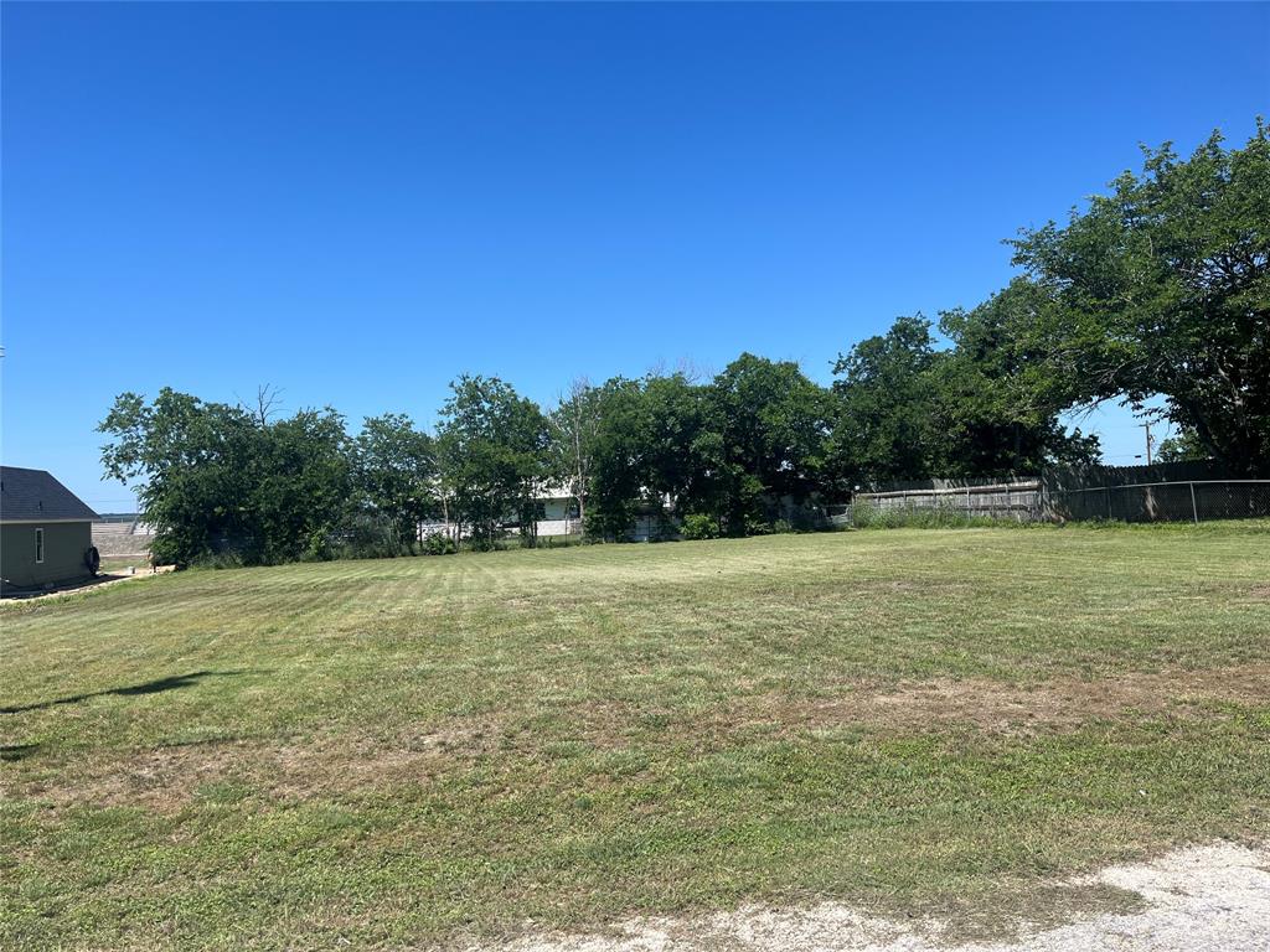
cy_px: 476
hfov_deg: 67.3
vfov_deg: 53.1
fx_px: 954
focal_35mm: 26
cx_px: 635
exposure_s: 1/3413
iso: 50
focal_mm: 5.1
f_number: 1.6
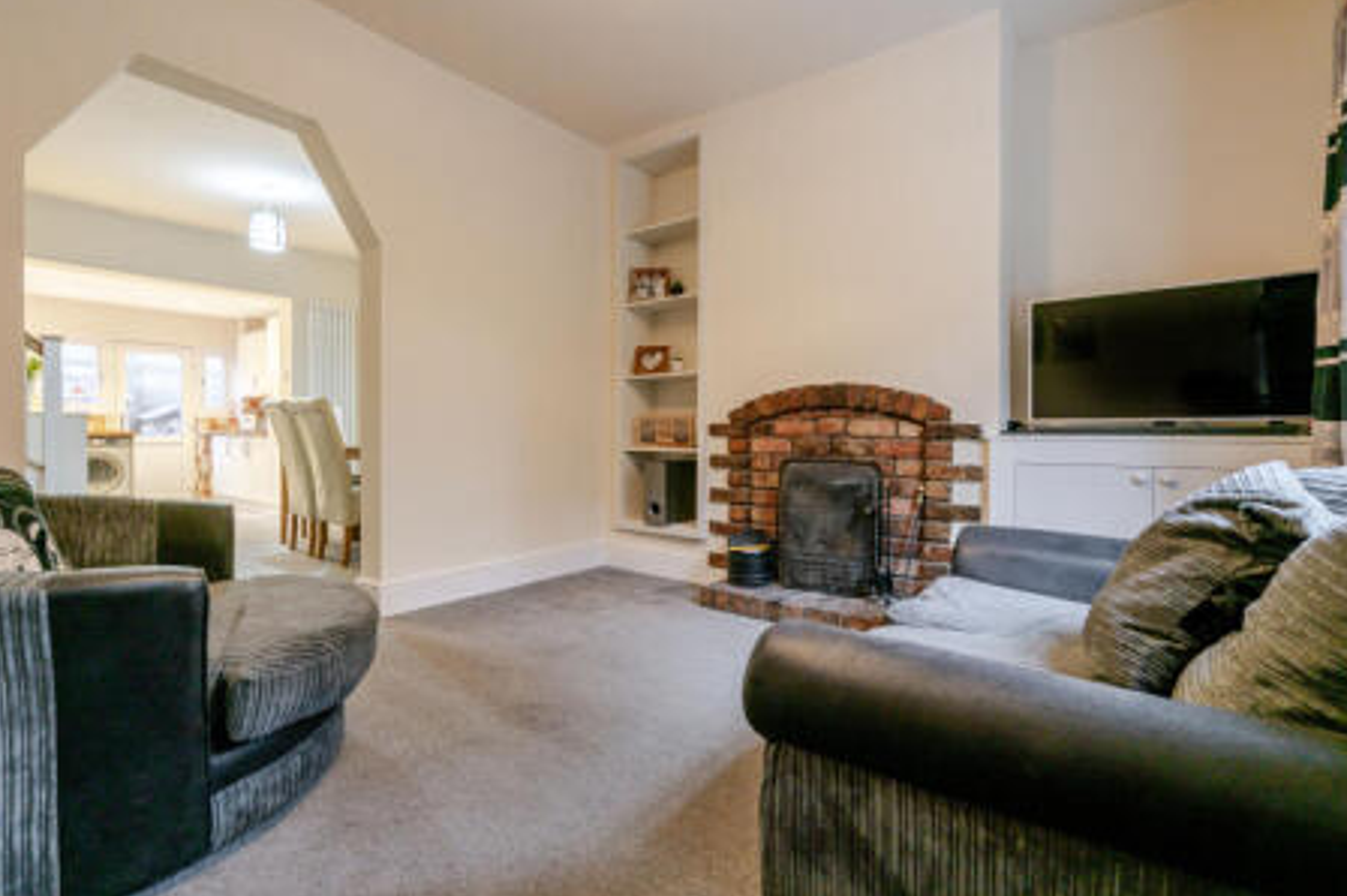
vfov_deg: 70.3
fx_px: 636
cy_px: 437
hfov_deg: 93.3
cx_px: 677
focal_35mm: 17
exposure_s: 1/6
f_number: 7.1
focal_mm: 16
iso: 250
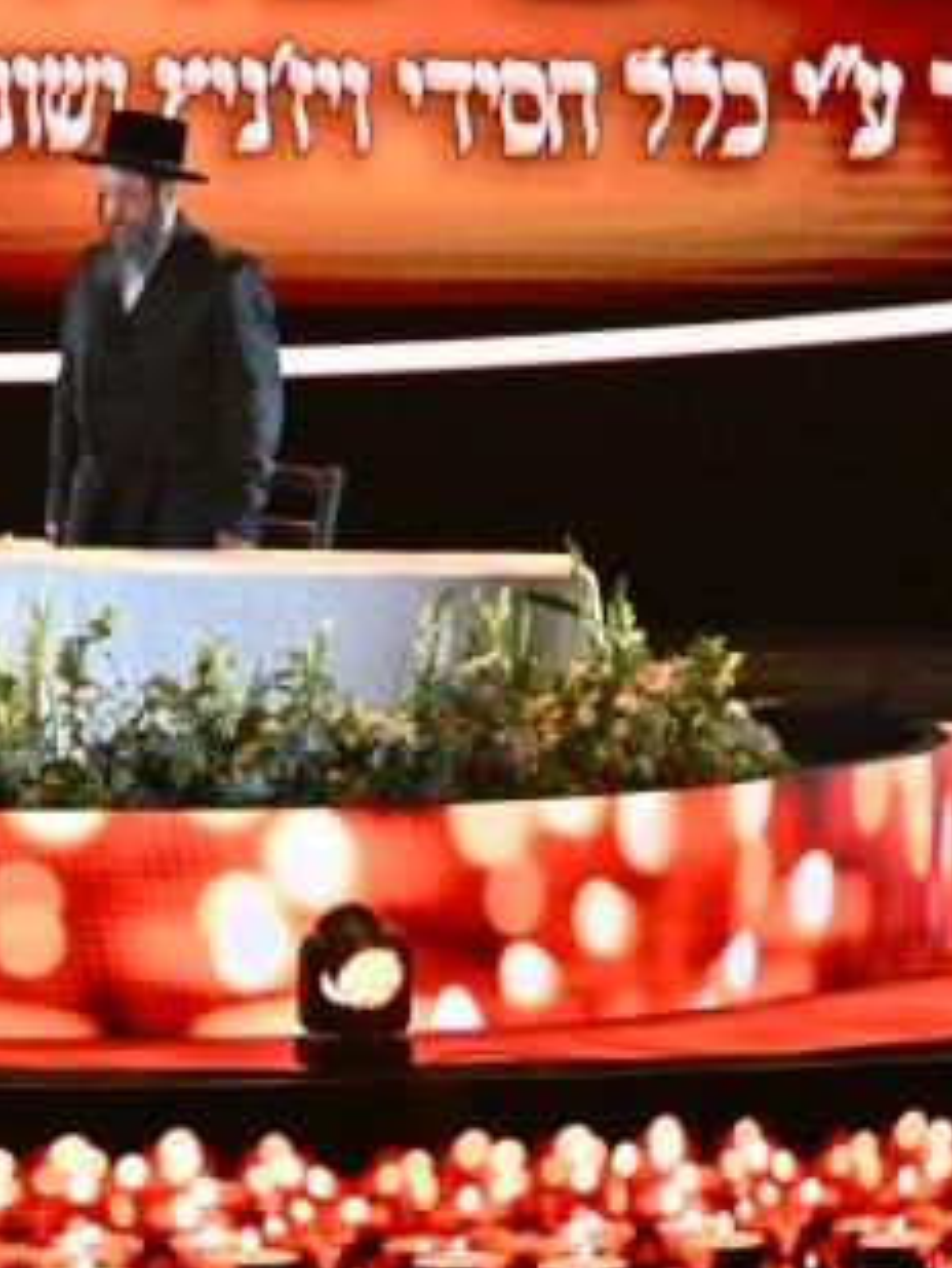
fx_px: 14364
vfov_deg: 5.1
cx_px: -152
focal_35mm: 392
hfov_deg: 3.8
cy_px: 443
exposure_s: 1/320
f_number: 2.8
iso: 250
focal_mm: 82
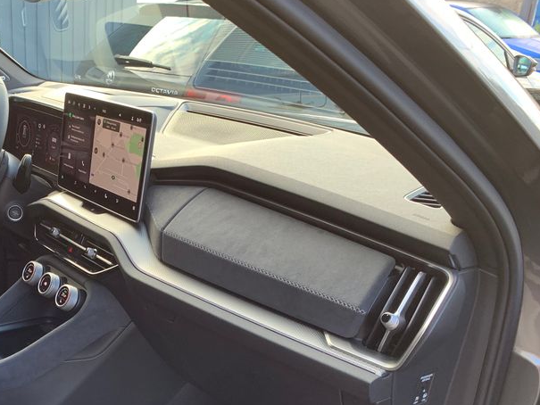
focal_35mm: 44
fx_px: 687
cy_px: 338
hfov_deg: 40.7
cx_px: 88
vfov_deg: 31.8
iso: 100
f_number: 1.8
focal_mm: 4.25
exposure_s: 1/114
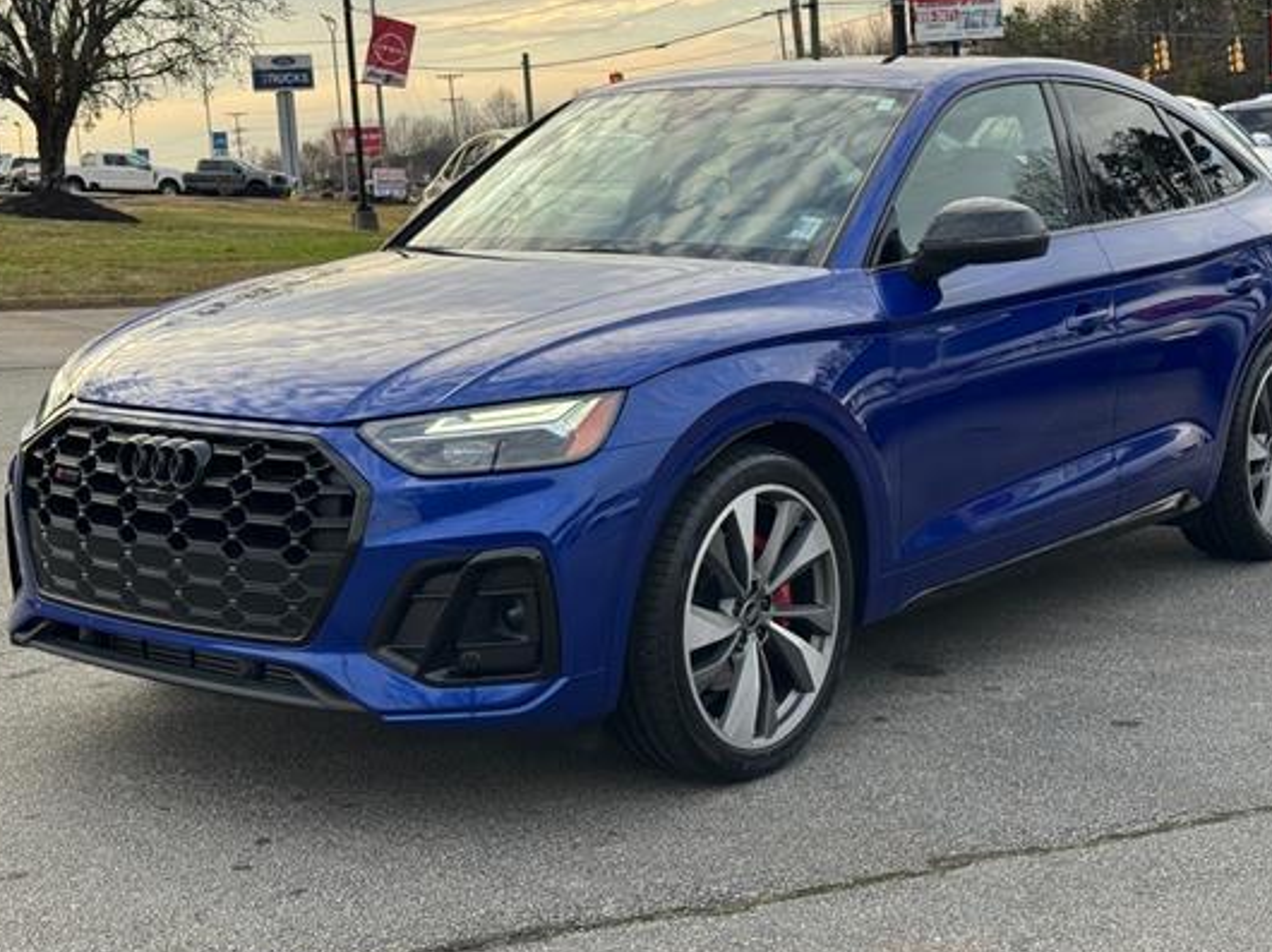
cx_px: 655
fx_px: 2130
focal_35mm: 58
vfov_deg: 25.2
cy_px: 405
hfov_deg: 33.2
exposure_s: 1/707
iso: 64
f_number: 1.78
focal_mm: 6.76
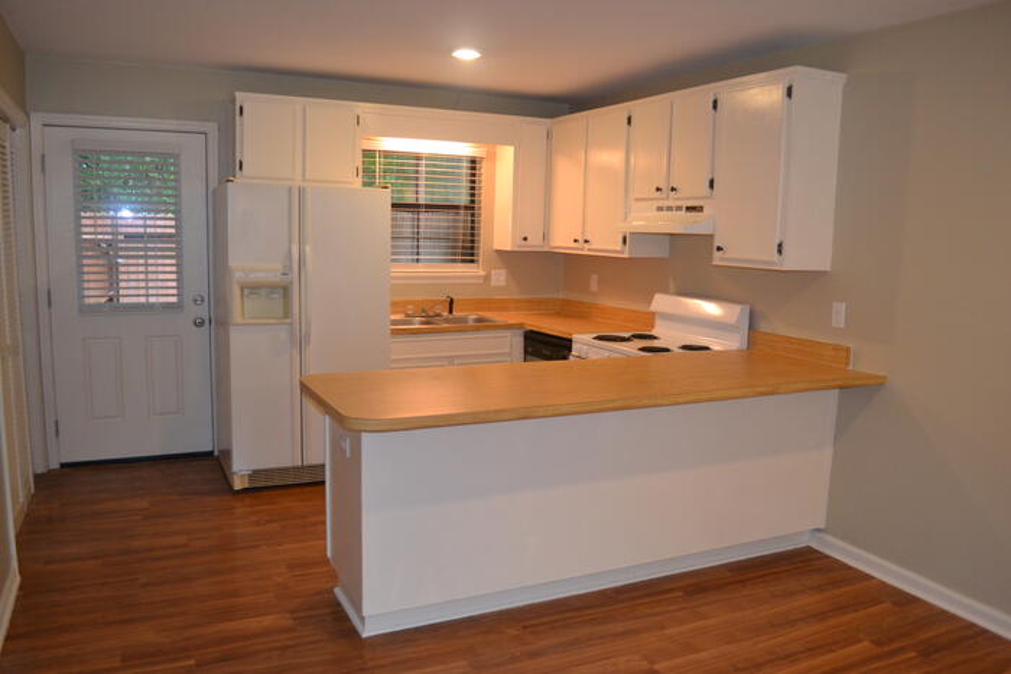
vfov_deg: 47.9
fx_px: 758
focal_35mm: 27
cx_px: 506
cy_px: 337
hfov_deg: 67.4
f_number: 3.5
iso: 900
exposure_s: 1/60
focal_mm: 18
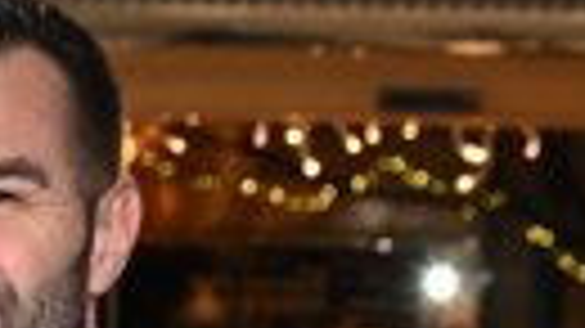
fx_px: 3706
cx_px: -252
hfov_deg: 8.8
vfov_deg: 4.9
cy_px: 930
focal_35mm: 239
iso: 2500
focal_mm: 43
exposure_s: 1/125
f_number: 5
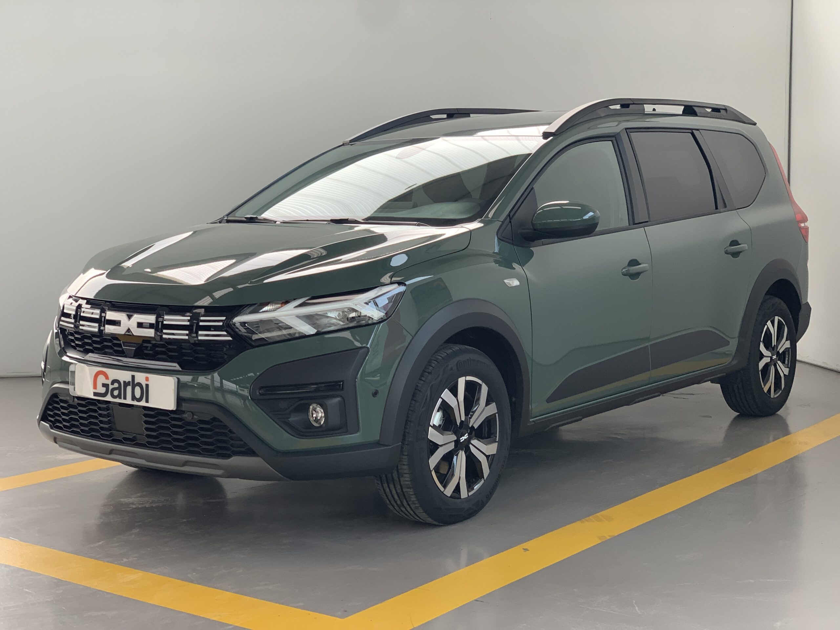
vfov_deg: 28.0
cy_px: 315
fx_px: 1262
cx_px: 420
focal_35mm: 52
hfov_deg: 36.8
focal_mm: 6
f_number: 2.4
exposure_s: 1/122
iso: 50
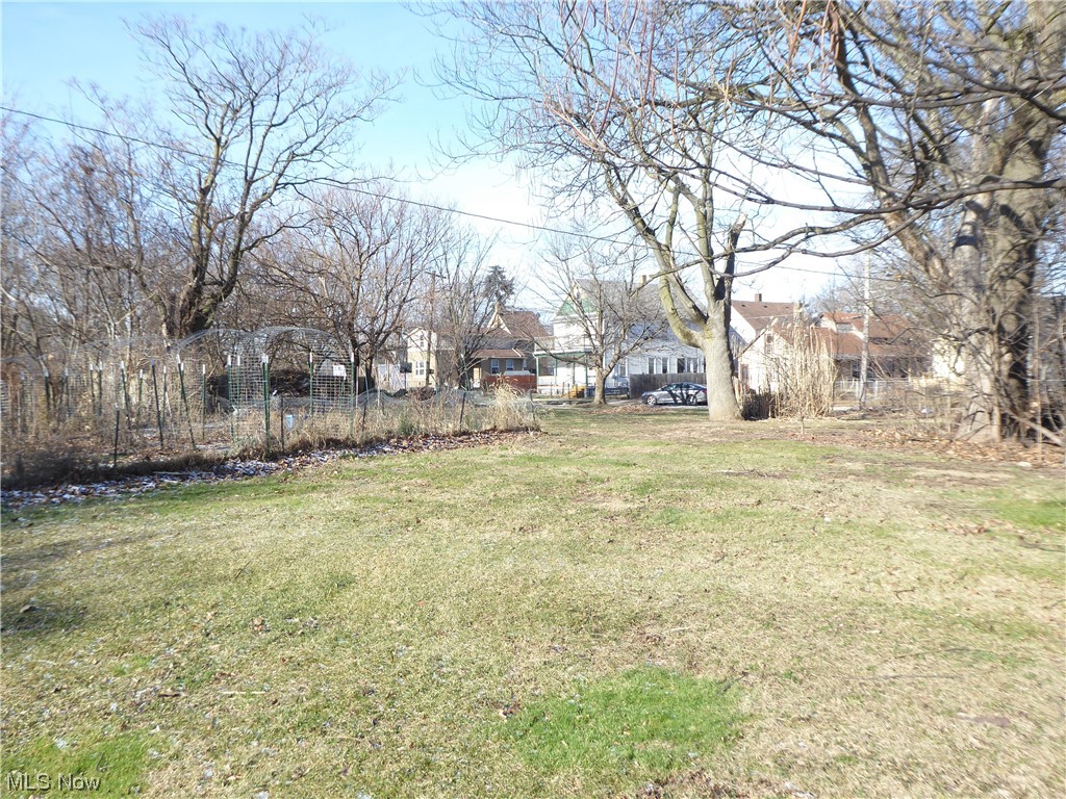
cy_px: 400
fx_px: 893
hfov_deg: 61.7
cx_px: 533
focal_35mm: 29
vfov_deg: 48.2
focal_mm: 5
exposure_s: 1/320
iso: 80
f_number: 3.5
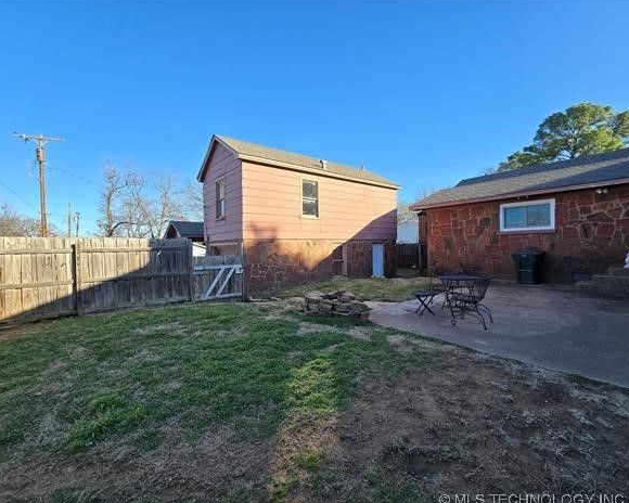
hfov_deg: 100.7
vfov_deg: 88.0
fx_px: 261
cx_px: 320
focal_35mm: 14
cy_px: 255
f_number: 2.2
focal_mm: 2.2
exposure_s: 1/902
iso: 50
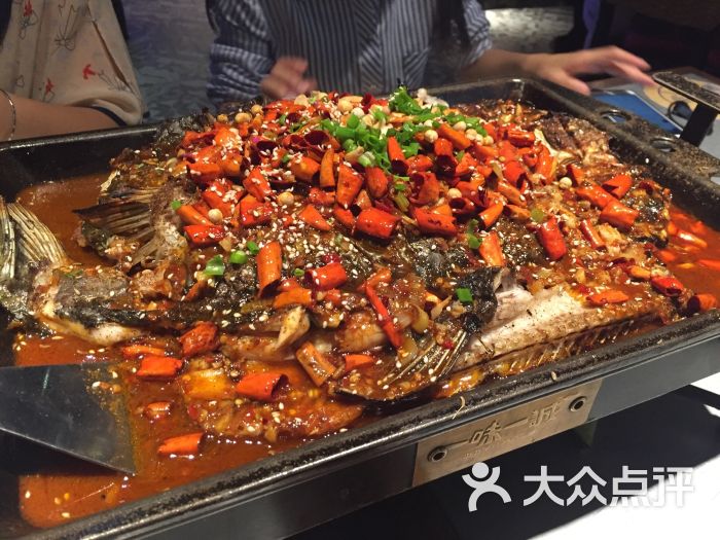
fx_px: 603
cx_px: 360
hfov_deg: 61.7
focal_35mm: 29
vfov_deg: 48.2
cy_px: 270
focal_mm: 4.15
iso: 250
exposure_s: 1/33
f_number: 2.2
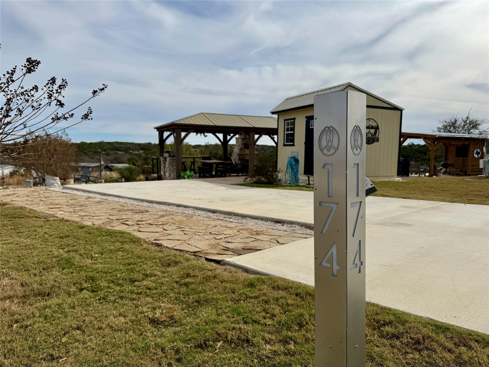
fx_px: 339
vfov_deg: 56.8
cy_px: 184
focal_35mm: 24
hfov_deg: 71.6
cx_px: 244
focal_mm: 6.76
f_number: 1.78
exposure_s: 1/10309
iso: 80
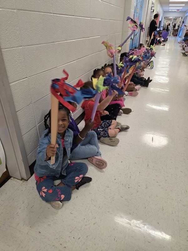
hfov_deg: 58.9
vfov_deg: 73.9
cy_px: 126
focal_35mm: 23
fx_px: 167
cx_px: 94
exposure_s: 1/120
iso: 160
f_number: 1.7
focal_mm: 6.3
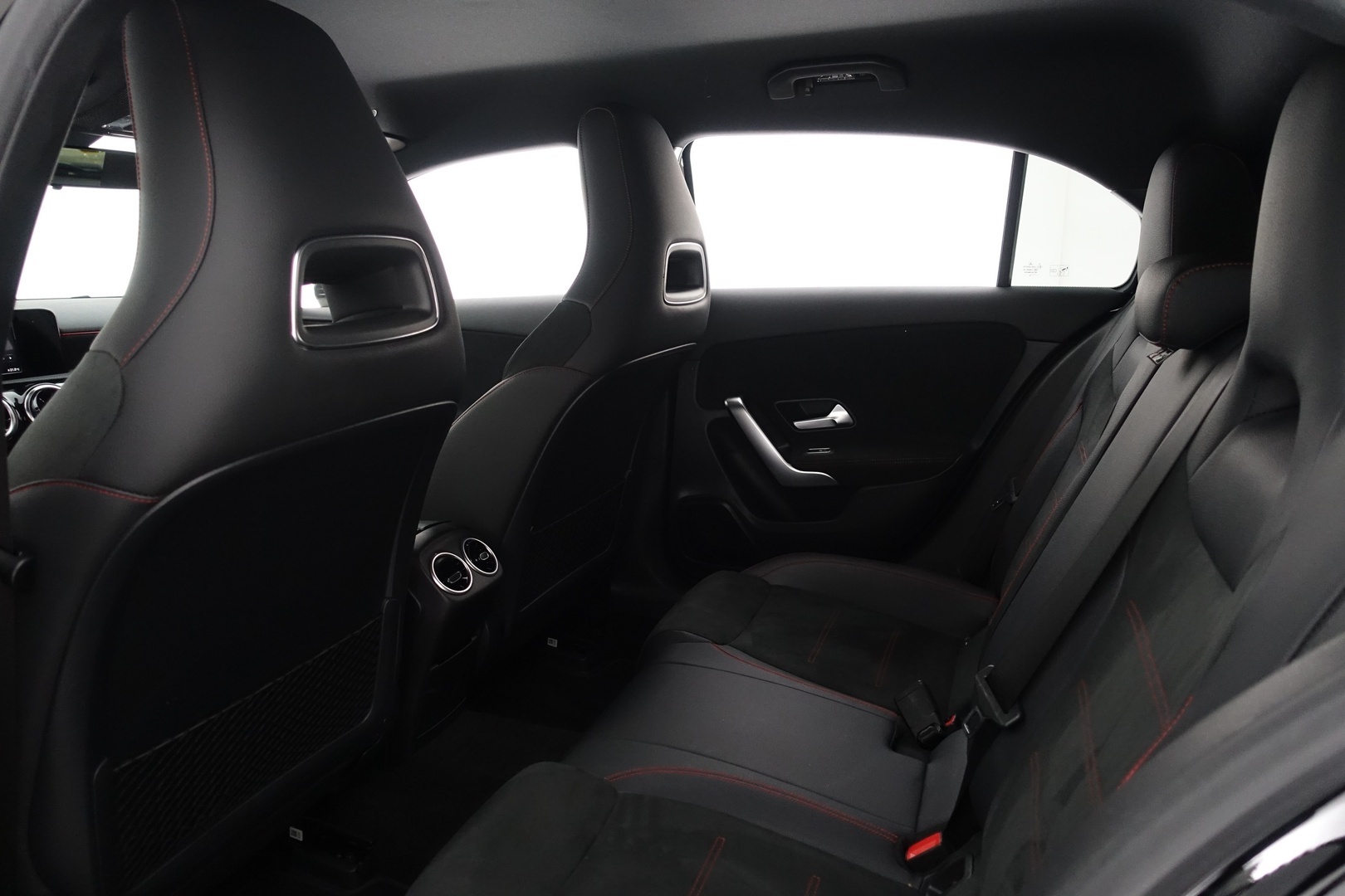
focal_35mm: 24
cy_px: 448
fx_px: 897
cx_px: 672
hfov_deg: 73.7
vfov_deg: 53.1
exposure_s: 1/30
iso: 1000
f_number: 2.5
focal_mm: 8.8
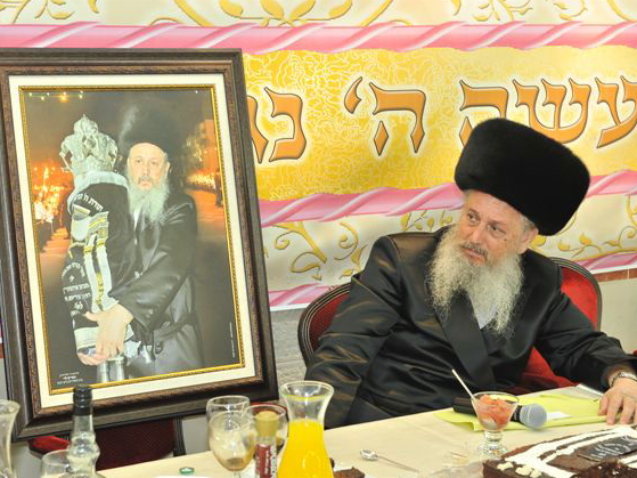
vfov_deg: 19.1
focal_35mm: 77
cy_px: 236
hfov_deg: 25.3
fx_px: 1417
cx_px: 324
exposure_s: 1/60
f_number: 7.1
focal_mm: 70
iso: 800
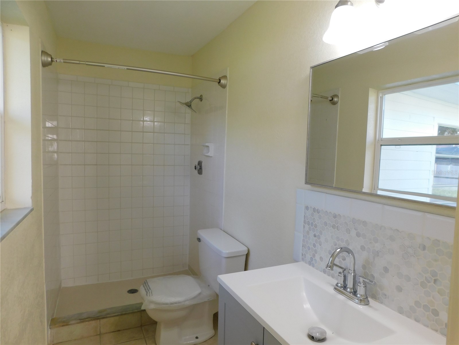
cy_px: 172
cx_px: 230
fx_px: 305
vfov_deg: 58.9
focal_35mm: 23
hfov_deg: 73.9
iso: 125
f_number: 3
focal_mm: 4
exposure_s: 1/60
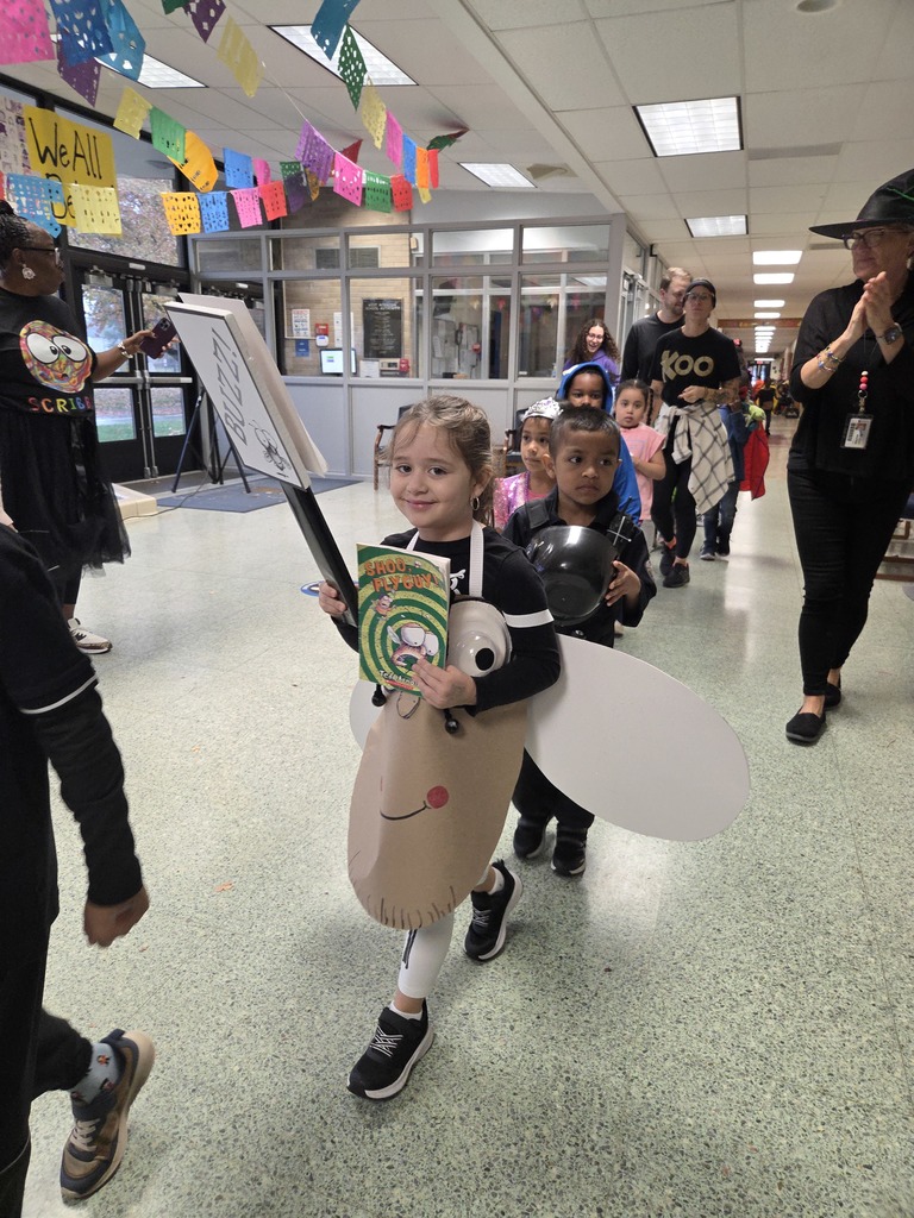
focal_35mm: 23
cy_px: 609
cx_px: 457
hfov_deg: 58.9
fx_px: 810
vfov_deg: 73.9
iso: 320
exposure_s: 1/120
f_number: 1.8
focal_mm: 5.4
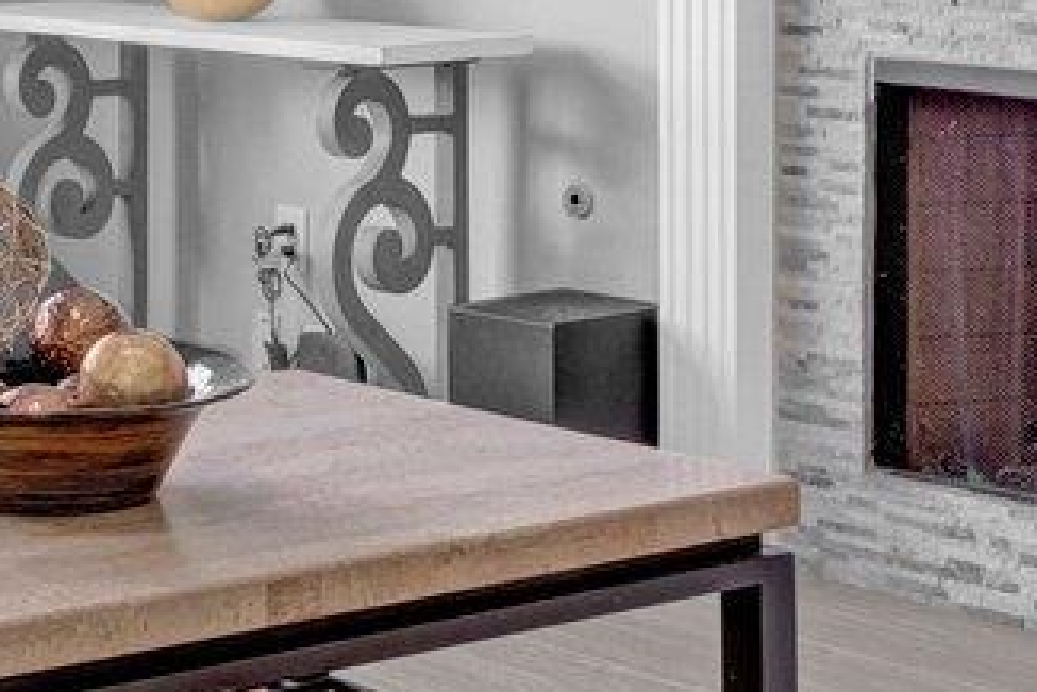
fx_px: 3083
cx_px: -156
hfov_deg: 18.3
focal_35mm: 107
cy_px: -77
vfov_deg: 12.6
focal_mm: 11
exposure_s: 1/17
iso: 400
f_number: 7.1
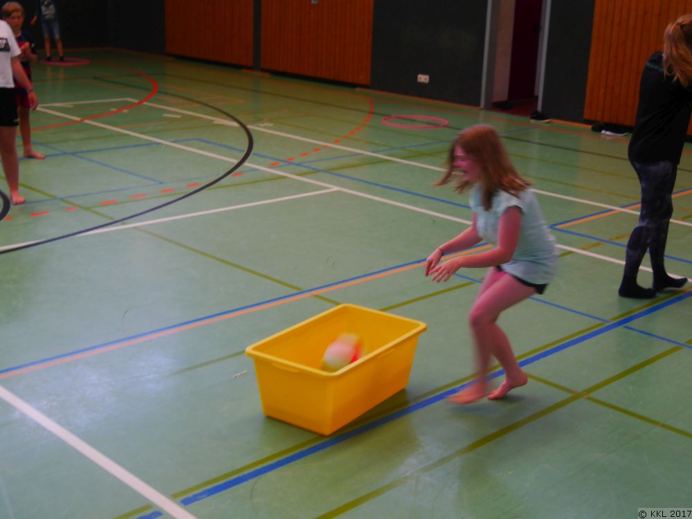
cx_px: 346
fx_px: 1040
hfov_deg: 36.8
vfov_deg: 28.0
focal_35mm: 52
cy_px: 260
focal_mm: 26
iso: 640
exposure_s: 1/60
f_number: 4.2
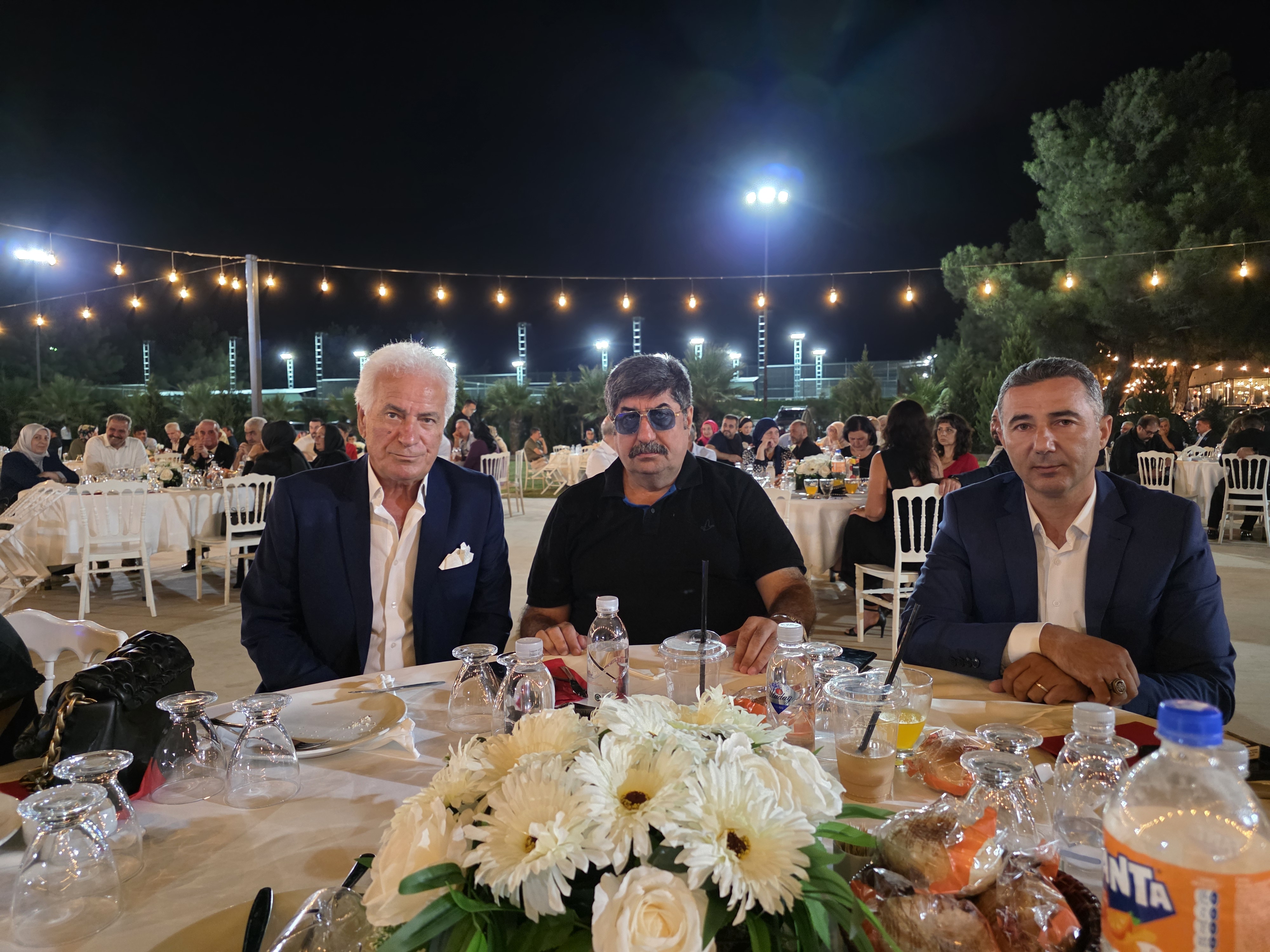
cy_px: 476
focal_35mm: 23
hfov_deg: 73.9
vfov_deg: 58.9
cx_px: 635
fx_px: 844
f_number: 1.7
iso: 1600
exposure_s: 1/50
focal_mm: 6.3
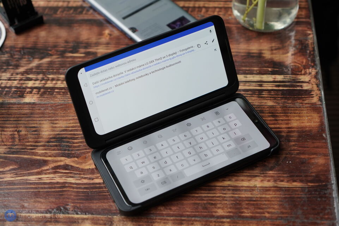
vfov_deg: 24.2
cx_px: 170
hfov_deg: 35.7
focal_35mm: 56
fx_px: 527
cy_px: 113
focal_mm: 56
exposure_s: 1/200
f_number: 4
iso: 400
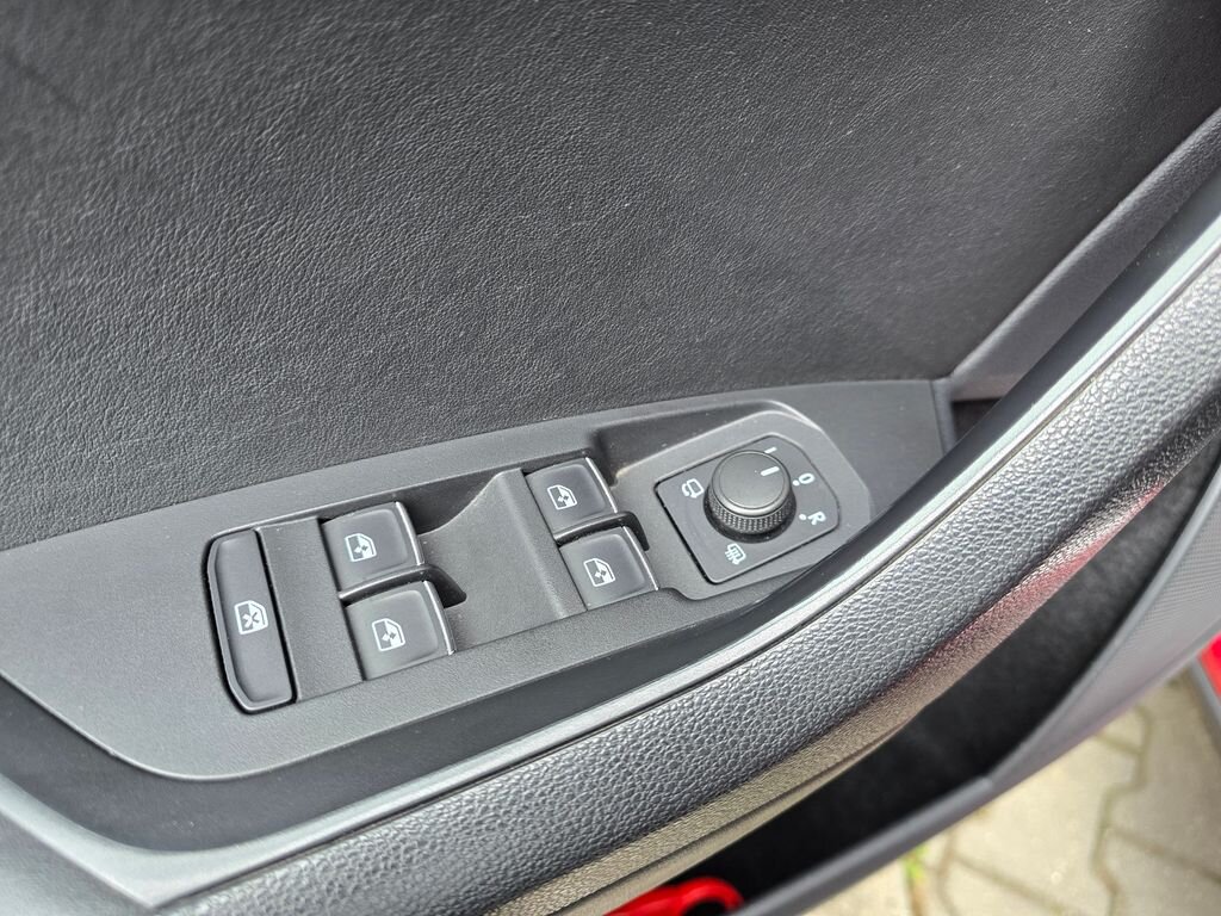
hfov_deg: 73.9
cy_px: 458
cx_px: 610
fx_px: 811
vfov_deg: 58.9
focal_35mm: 23
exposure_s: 1/100
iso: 160
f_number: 1.7
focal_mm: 6.3
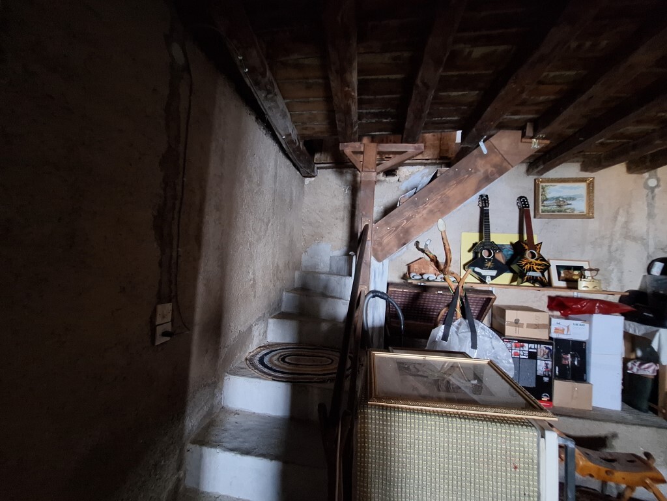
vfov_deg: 89.9
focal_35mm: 13
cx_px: 334
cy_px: 250
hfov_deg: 106.2
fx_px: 250
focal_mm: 1.74
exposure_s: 1/20
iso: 640
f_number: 2.2
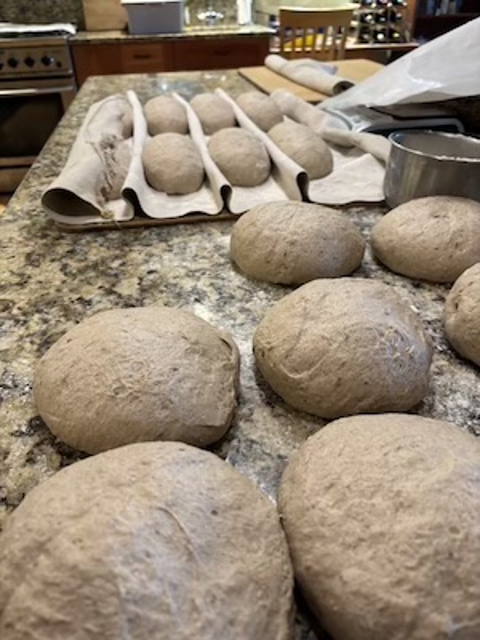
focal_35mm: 26
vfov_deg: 67.3
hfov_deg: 53.1
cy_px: 320
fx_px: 481
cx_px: 240
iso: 250
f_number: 1.6
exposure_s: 1/60
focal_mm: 5.96
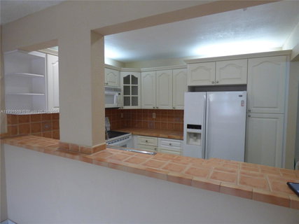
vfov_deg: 65.9
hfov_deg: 81.8
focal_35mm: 20
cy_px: 112
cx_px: 150
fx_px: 173
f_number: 2.8
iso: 320
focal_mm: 3.58
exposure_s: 1/60
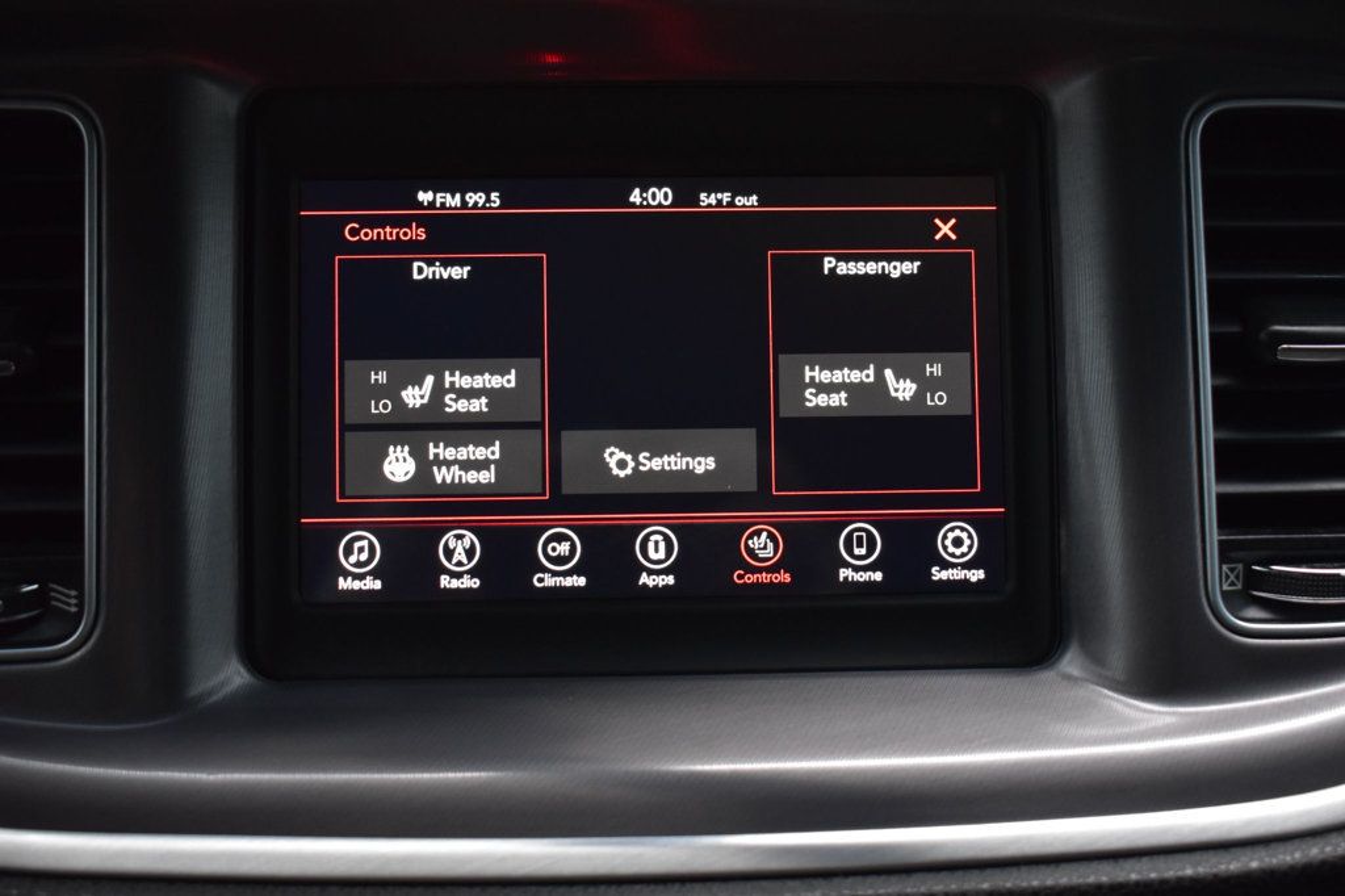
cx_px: 672
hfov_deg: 46.4
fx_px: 1569
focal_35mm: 42
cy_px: 448
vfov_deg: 31.9
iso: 1600
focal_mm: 28
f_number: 4.5
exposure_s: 1/15
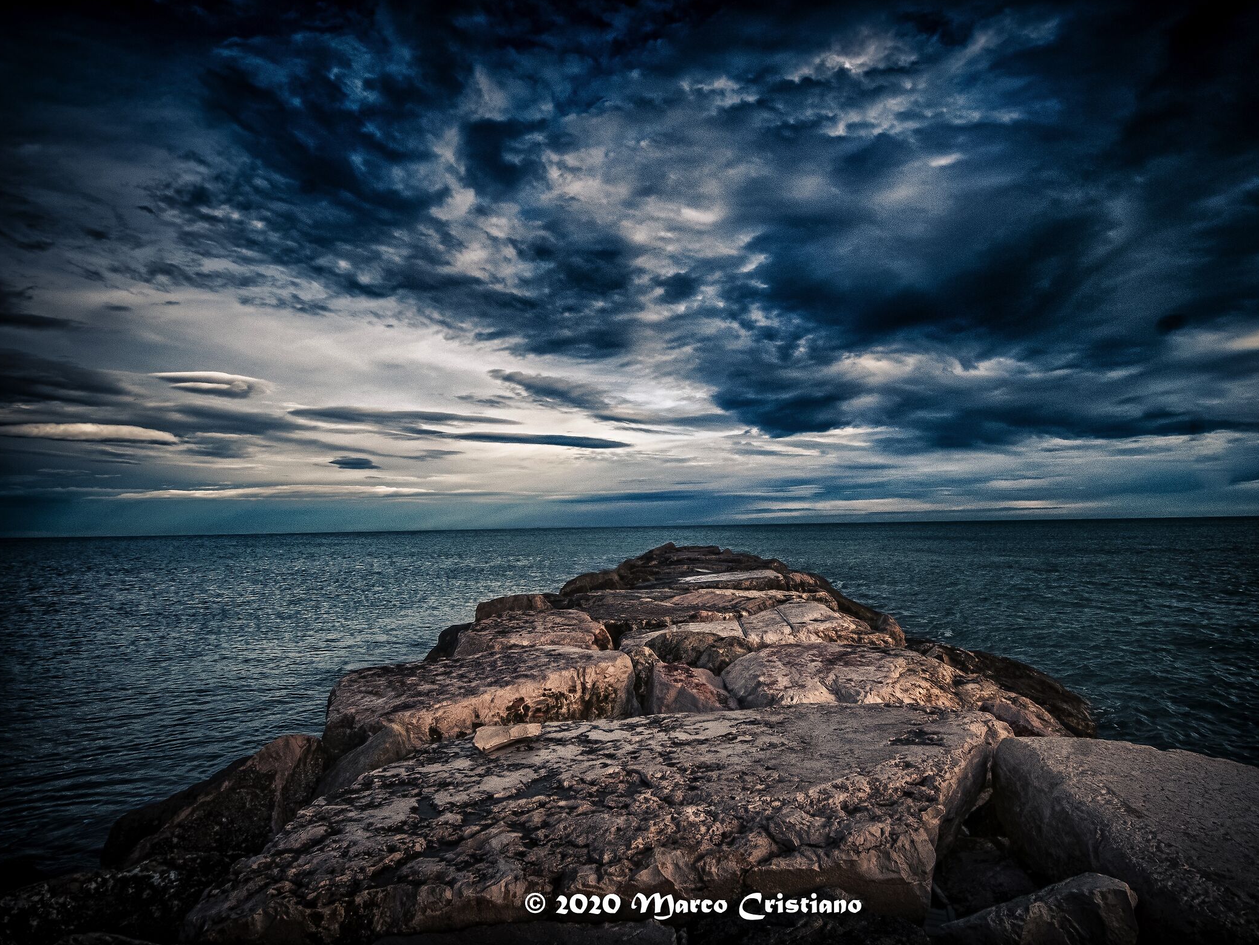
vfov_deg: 66.0
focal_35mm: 20
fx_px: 727
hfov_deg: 81.5
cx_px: 693
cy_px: 469
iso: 100
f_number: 10
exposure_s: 1/200
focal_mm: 12
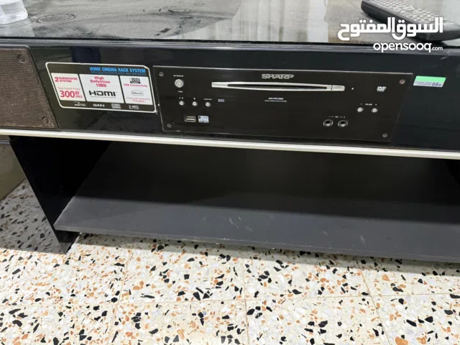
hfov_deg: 71.6
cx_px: 230
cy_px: 172
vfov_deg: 56.8
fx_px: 319
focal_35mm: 24
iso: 800
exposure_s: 1/50
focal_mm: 6.76
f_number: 1.78
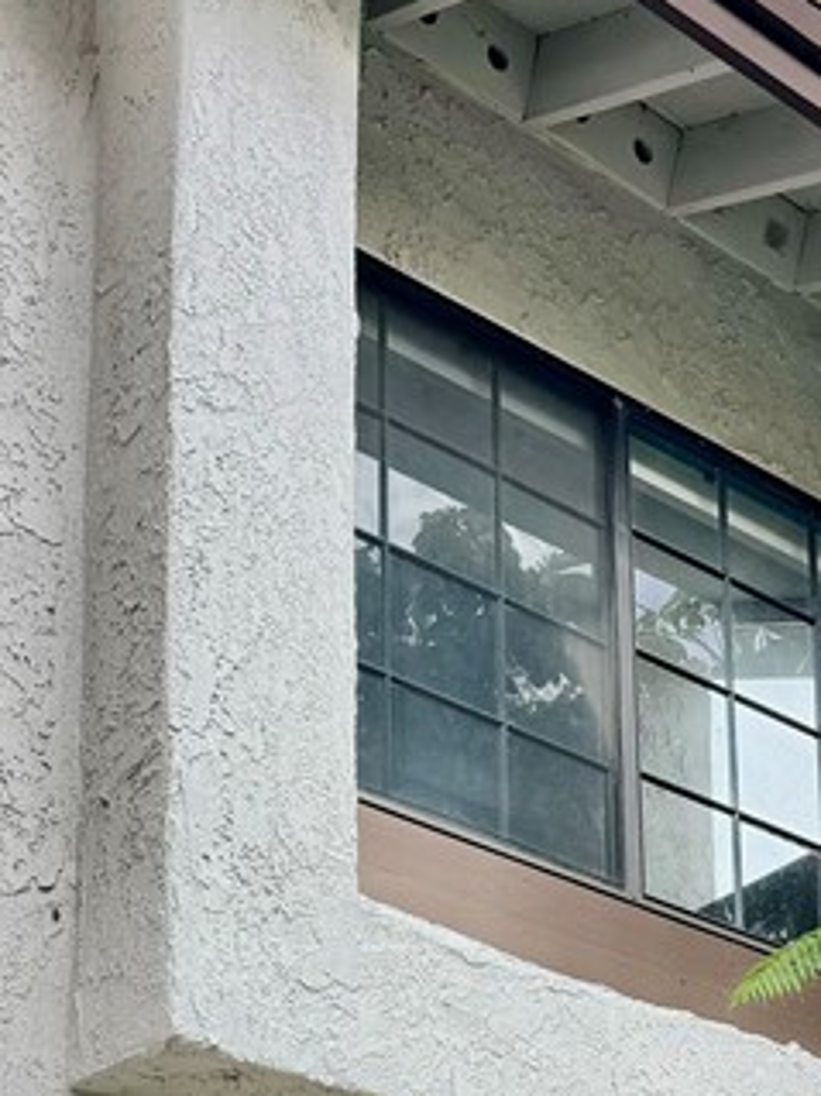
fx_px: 2437
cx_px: 852
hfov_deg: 18.5
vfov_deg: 22.5
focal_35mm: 77
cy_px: 1443
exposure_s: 1/503
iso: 80
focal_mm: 6.86
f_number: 1.78
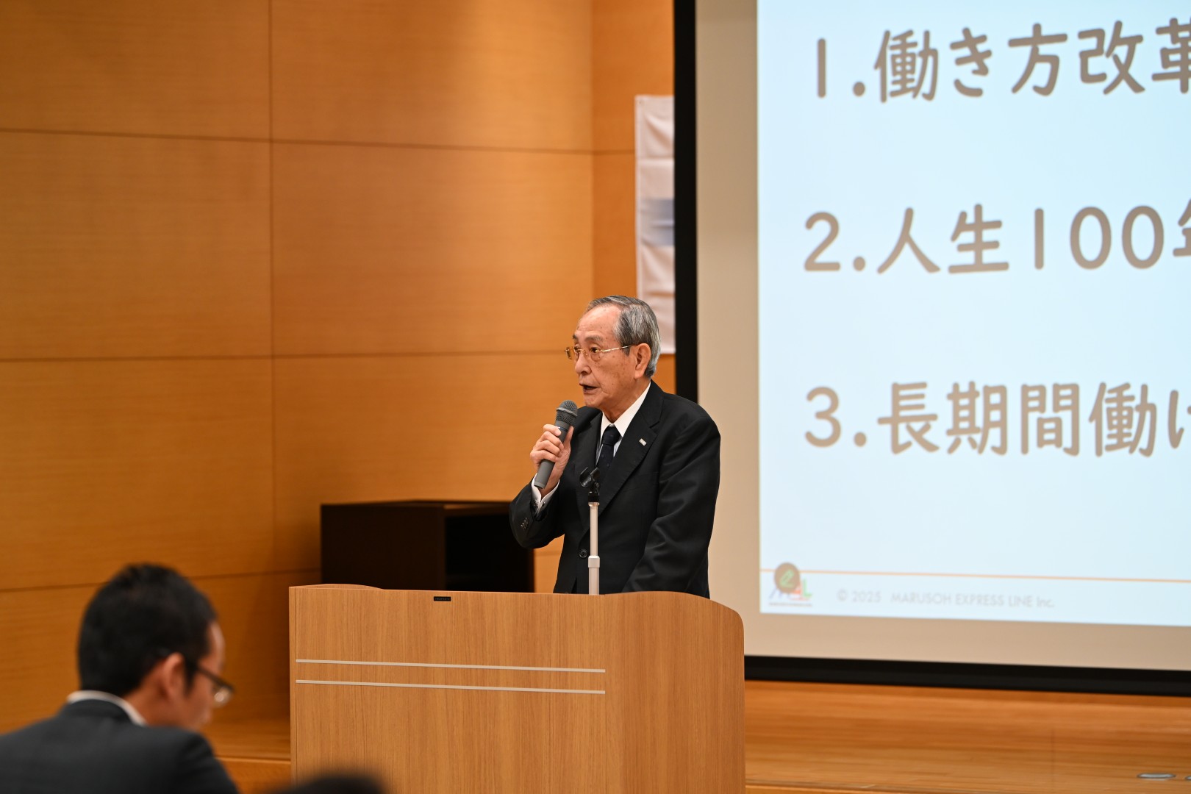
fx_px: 4962
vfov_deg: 9.1
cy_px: 397
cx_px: 596
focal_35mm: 150
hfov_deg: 13.7
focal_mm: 150
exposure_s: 1/100
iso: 720
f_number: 4
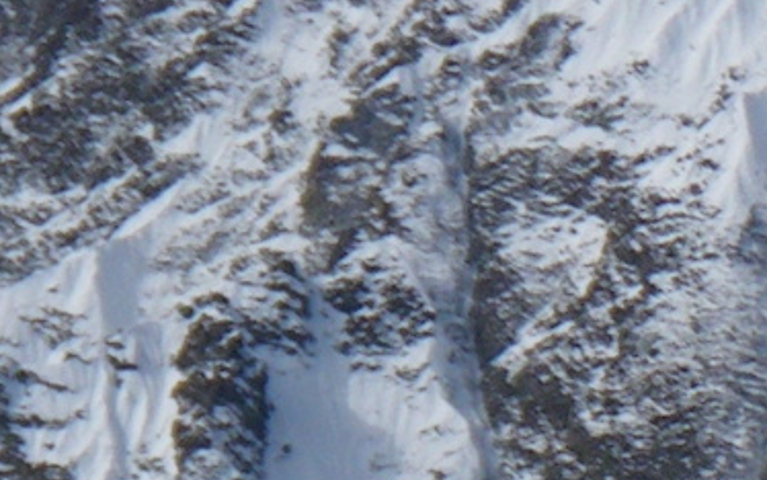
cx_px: 1632
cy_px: 843
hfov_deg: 5.5
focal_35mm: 375
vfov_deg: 3.5
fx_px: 7841
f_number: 5.3
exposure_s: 1/320
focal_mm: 9.1
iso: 50
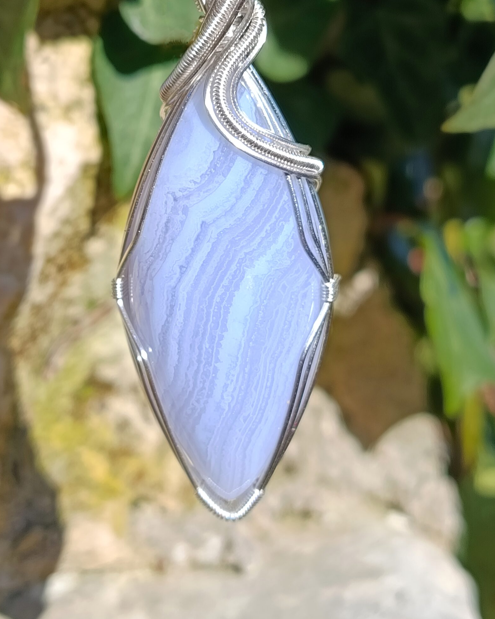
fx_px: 1117
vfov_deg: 30.8
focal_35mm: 61
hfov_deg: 25.0
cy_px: 239
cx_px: 215
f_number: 1.7
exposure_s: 1/372
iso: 50
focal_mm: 5.24
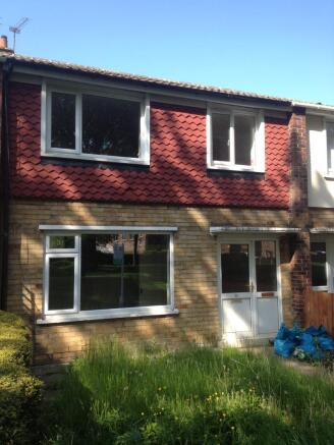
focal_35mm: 35
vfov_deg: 52.6
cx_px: 167
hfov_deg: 40.7
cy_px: 222
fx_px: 450
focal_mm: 4.28
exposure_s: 1/476
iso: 50
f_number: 2.4
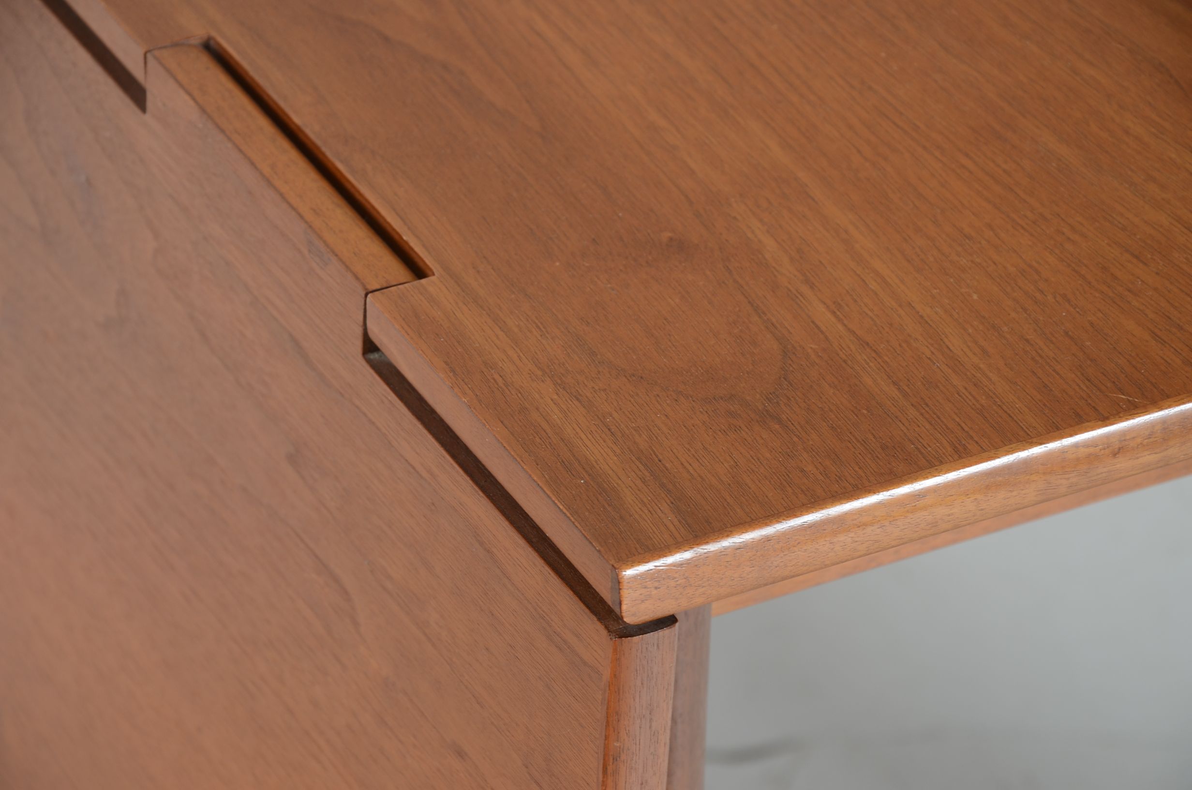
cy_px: 395
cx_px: 596
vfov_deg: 8.7
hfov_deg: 13.1
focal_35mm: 158
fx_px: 5204
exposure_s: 1/60
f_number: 7.1
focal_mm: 105
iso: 160
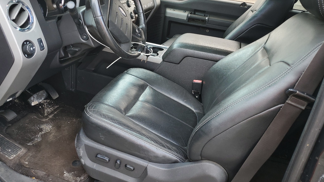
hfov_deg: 66.1
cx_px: 160
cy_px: 72
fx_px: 249
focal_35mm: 29
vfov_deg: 40.0
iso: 50
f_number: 1.5
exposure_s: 1/196
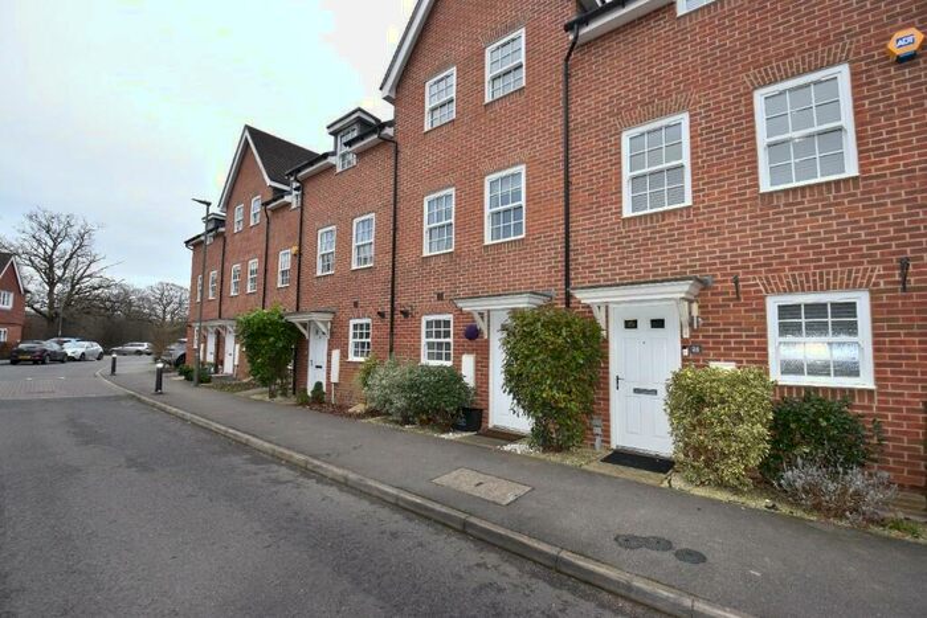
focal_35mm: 15
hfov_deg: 100.4
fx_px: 386
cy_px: 309
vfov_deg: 77.4
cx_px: 464
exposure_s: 1/125
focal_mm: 10
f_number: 5.6
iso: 500
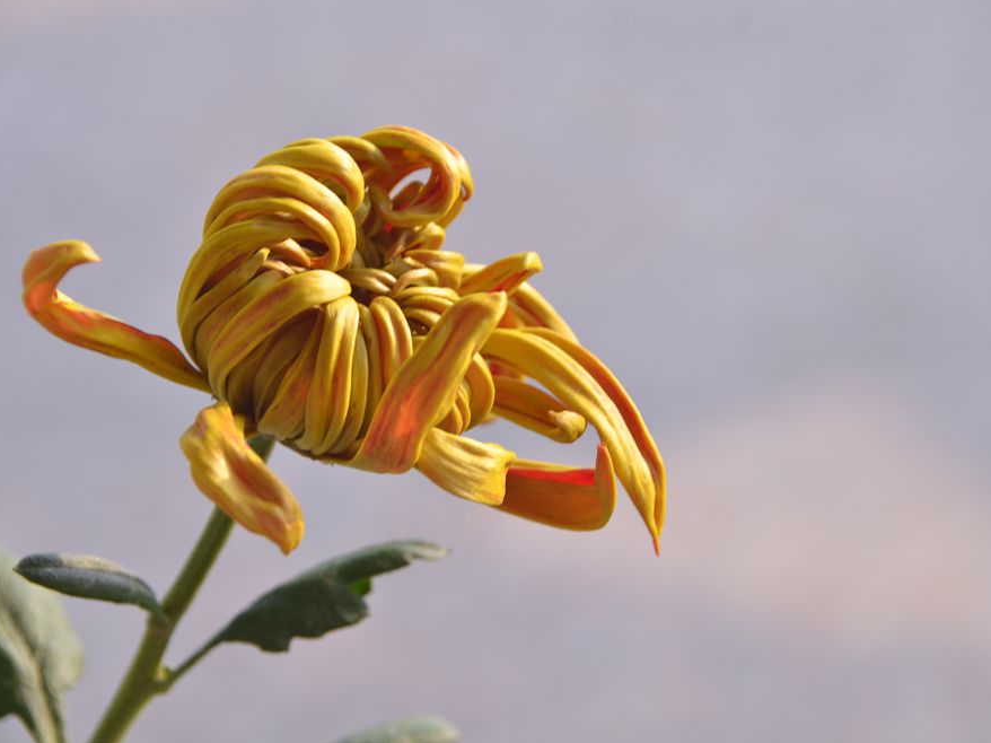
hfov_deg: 6.0
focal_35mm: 328
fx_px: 9388
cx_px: 523
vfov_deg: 4.5
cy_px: 372
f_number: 8
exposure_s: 1/160
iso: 400
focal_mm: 200
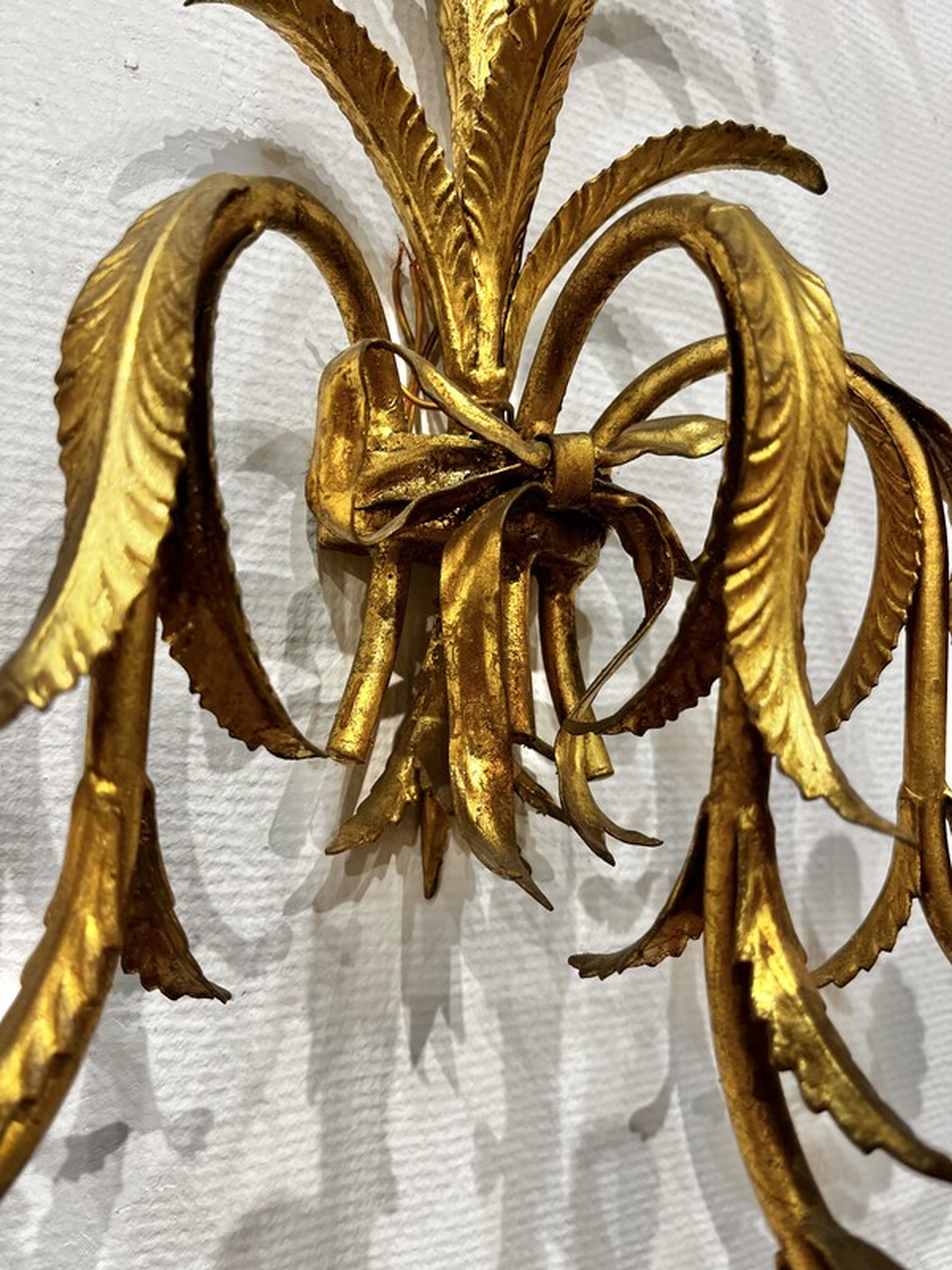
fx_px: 953
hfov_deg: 53.1
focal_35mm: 26
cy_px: 635
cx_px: 476
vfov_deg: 67.3
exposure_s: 1/100
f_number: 1.6
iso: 100
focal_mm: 5.1
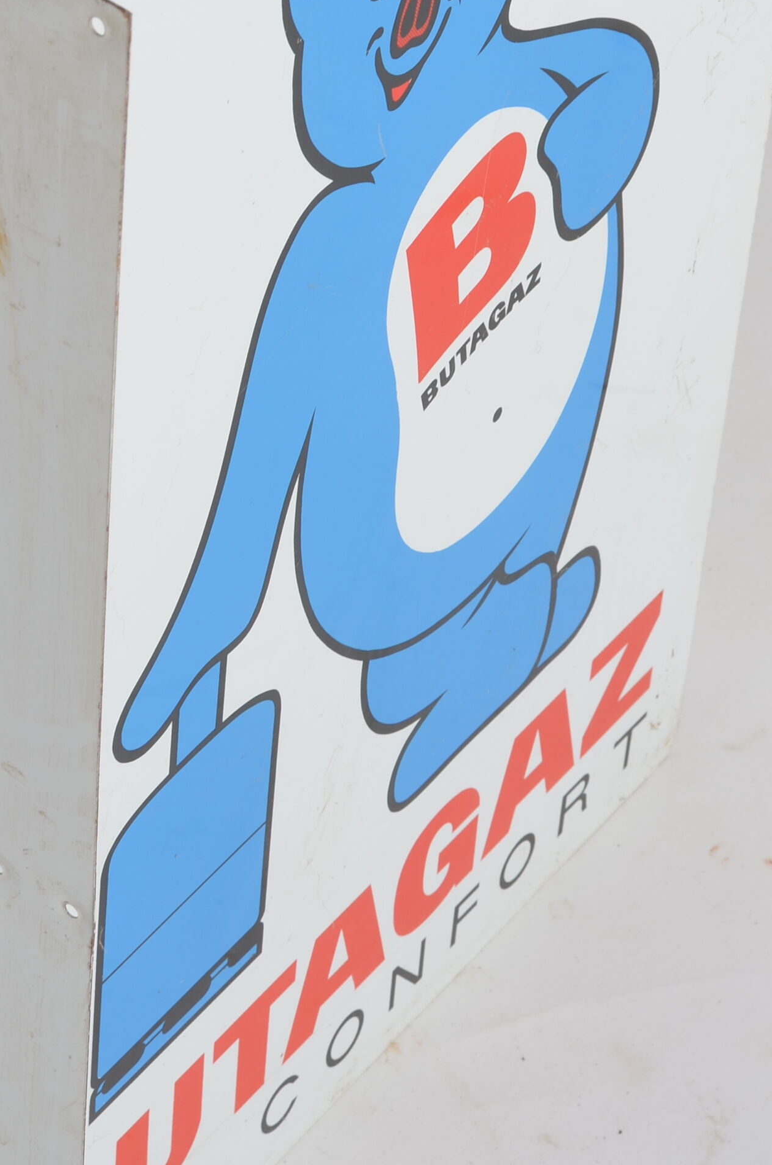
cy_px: 439
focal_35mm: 146
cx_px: 122
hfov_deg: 9.3
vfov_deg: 14.1
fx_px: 4717
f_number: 11
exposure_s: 1/125
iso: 100
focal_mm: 50
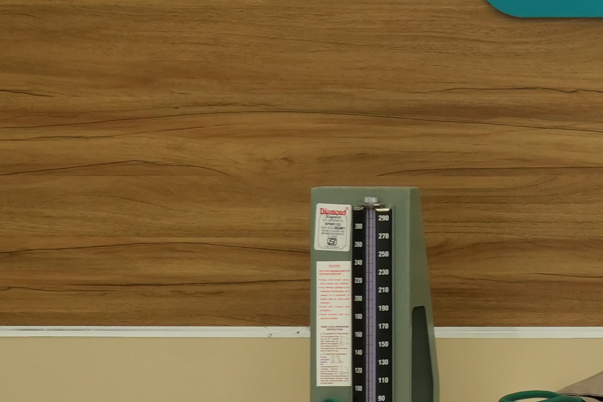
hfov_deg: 10.0
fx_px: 3166
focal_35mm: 189
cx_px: 1264
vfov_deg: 7.3
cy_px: 87
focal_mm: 40
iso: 1250
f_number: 5
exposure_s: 1/200
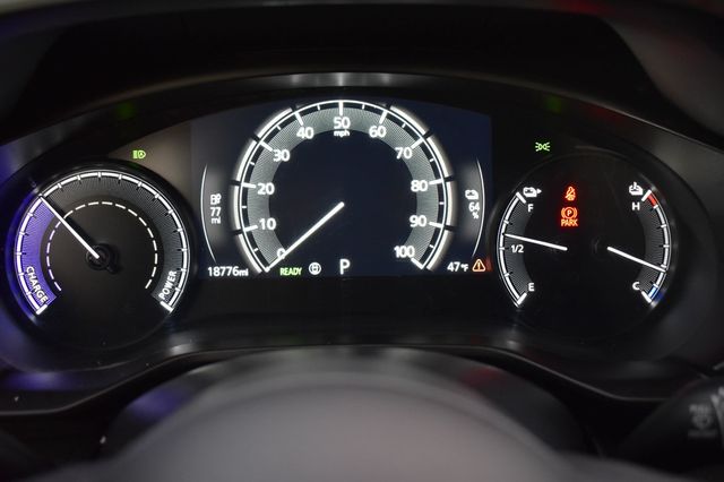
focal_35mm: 38
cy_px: 241
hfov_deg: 51.3
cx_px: 362
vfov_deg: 35.5
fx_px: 754
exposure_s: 1/15
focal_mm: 25
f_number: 5
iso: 1600
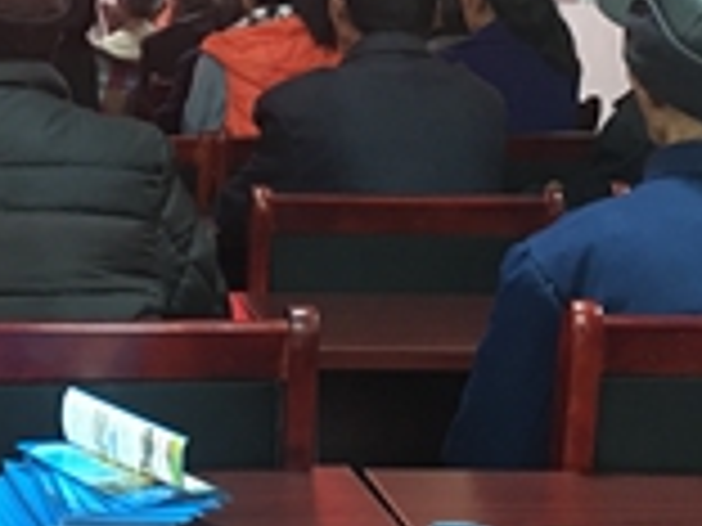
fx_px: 1886
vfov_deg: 15.6
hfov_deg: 20.7
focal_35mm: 93
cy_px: -2
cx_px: 90
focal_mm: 4.15
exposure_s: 1/8
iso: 100
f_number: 2.2
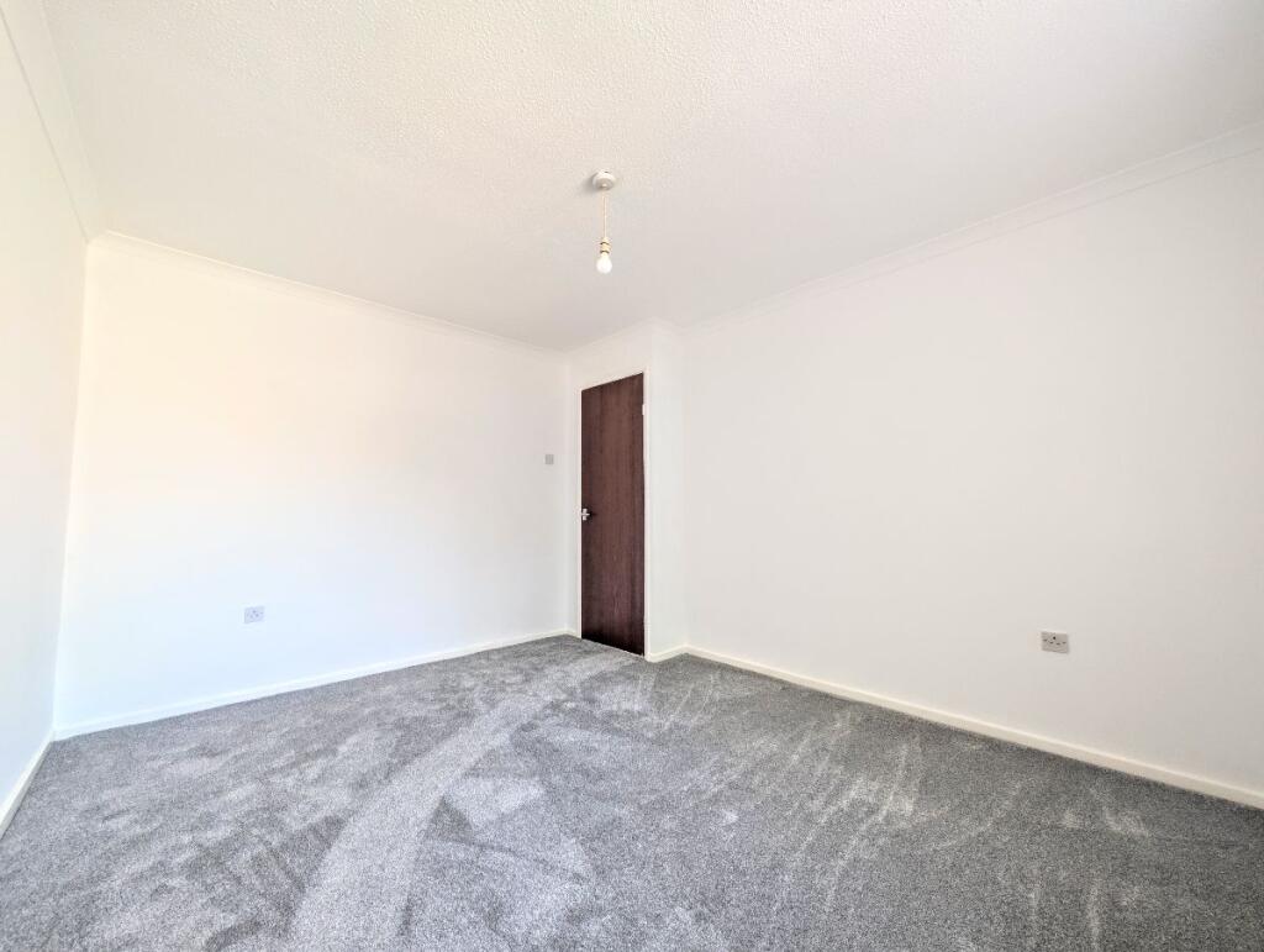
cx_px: 632
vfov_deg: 94.6
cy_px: 476
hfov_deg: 110.5
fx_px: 439
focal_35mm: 12
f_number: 1.7
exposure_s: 1/15
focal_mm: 2.02
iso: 66
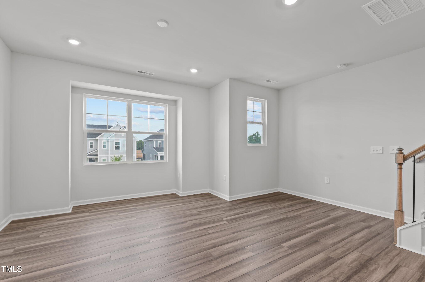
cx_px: 212
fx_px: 177
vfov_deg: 77.2
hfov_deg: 100.4
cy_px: 141
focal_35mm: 15
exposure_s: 1/6
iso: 400
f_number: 7.1
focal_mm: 15
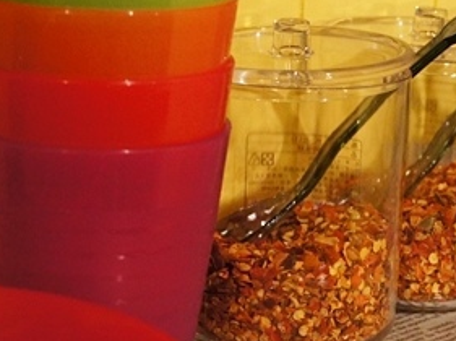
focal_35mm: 111
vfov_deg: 13.3
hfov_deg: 17.7
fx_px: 1460
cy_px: 233
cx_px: 240
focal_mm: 24
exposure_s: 1/8
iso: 1600
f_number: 5.6
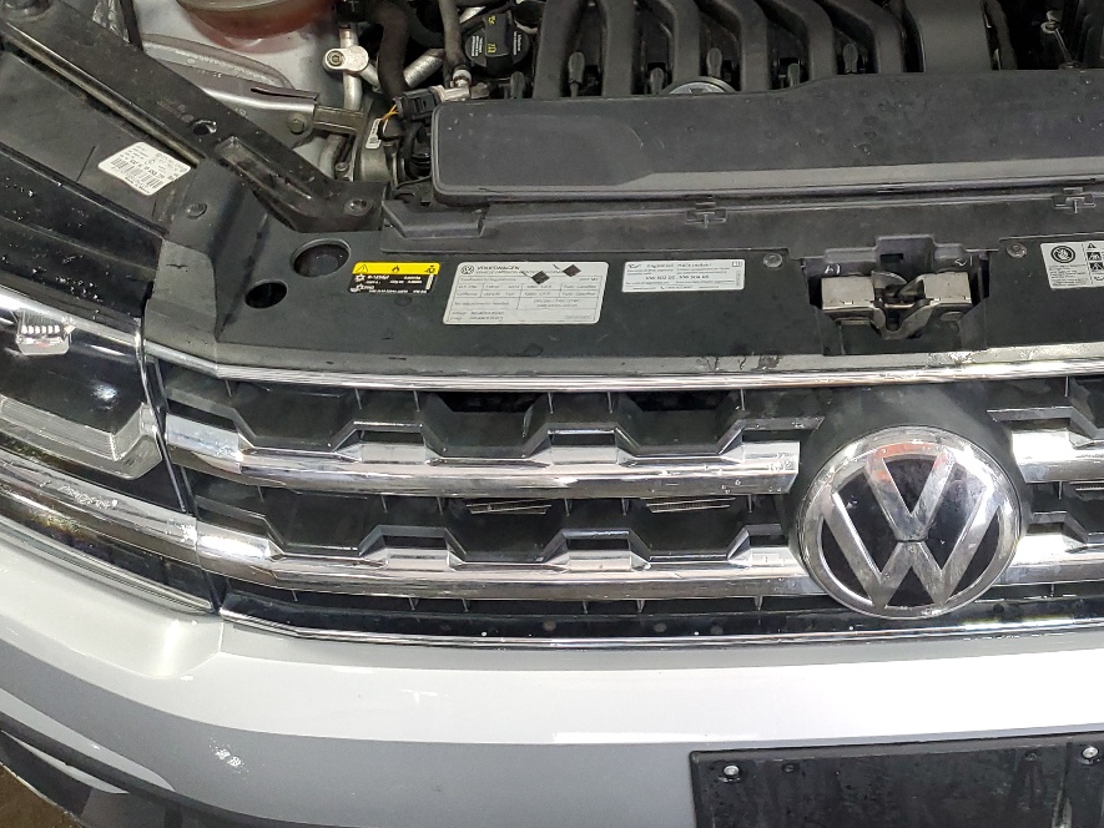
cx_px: 883
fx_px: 1499
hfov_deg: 38.9
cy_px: 202
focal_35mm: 47
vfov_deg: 30.3
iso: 137
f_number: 1.5
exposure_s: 1/60.2
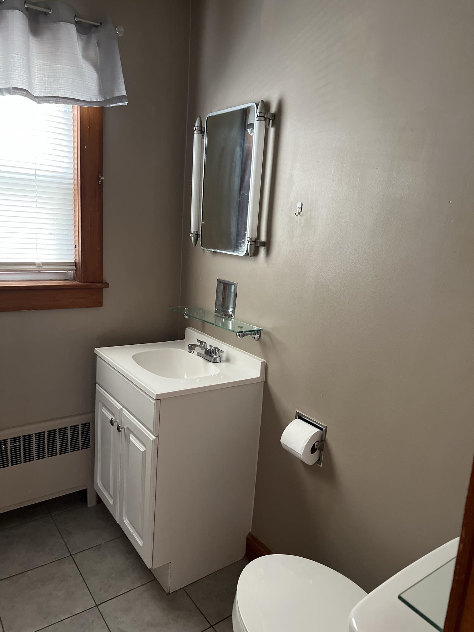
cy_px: 316
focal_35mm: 26
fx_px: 475
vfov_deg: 67.3
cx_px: 237
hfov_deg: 53.1
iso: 400
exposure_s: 1/60
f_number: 1.5
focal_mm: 5.7
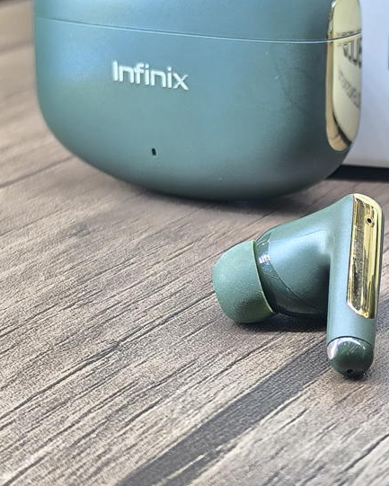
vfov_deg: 16.8
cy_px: 146
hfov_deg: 13.5
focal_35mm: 114
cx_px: 245
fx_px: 1640
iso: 250
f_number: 1.65
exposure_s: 1/100
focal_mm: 6.14
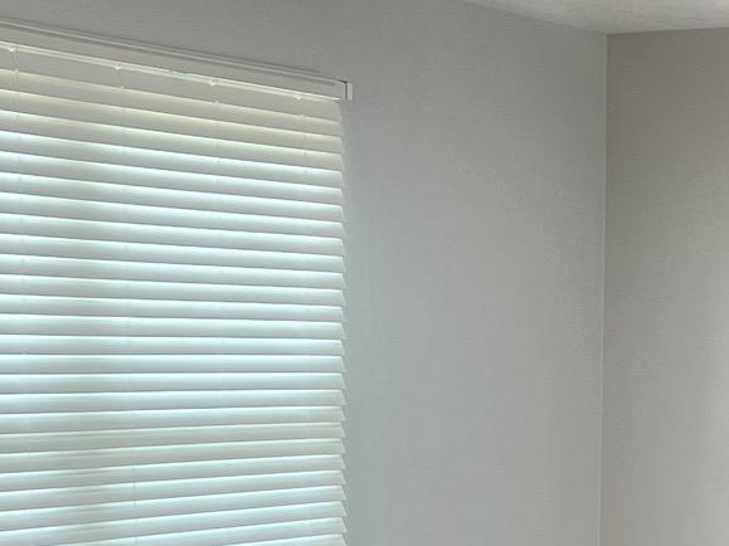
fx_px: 1937
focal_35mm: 92
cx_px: 735
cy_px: 638
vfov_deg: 15.5
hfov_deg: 20.6
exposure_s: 1/60
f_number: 1.5
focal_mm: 5.7
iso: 80
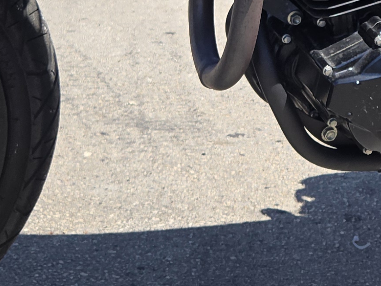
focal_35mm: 106
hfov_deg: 18.3
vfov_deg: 13.0
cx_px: 324
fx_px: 1167
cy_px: -177
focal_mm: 5.4
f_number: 1.8
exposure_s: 1/1108
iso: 25
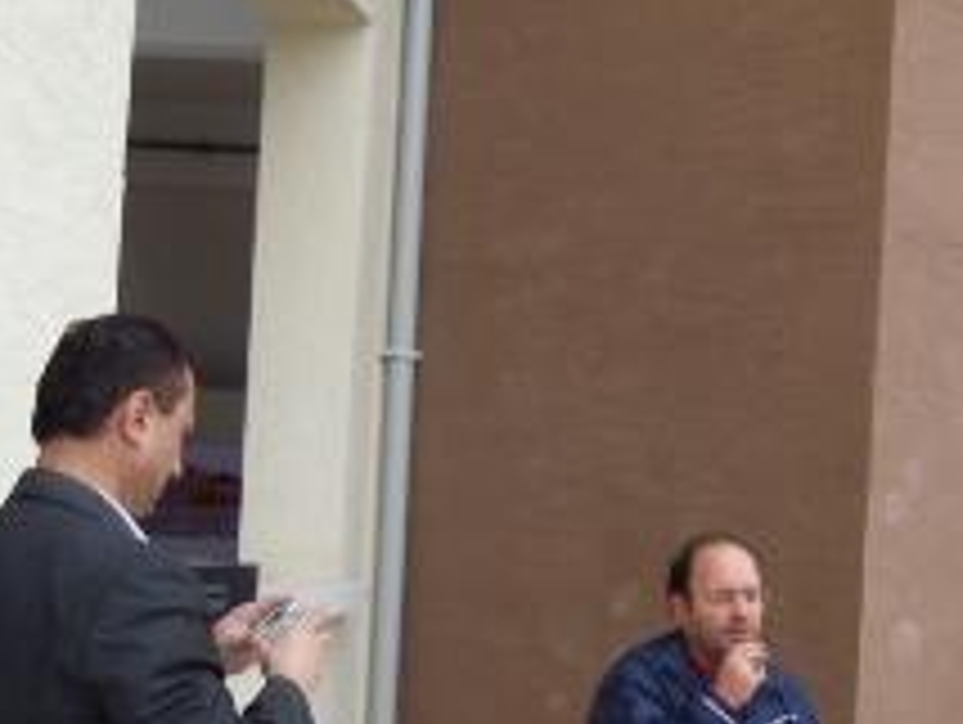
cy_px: 481
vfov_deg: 19.4
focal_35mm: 76
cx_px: 981
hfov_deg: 24.4
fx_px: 2117
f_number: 7
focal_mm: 6.3
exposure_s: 1/60
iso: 80
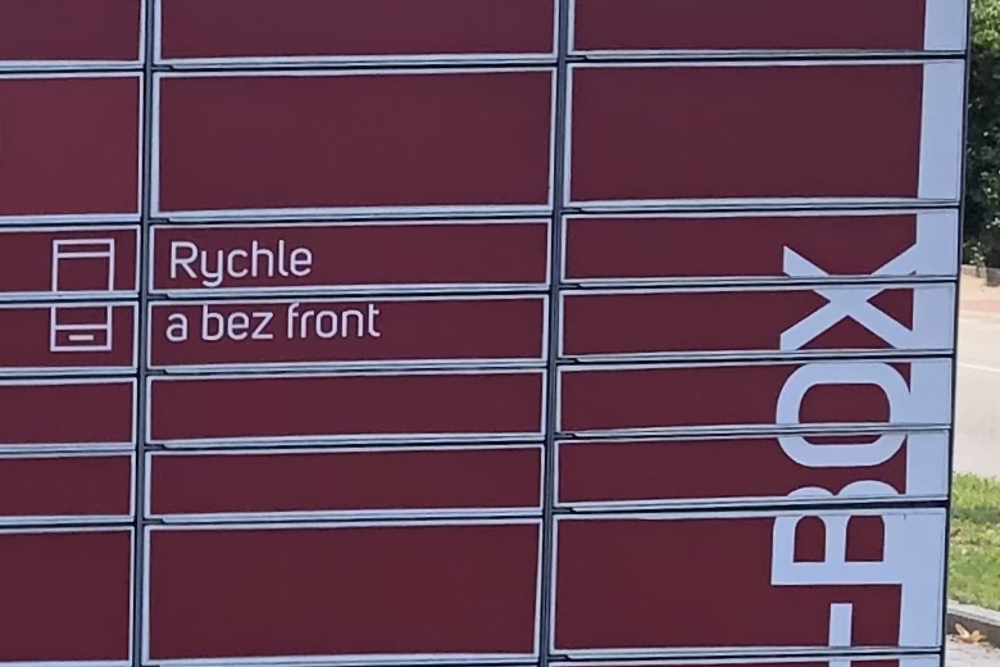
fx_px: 4083
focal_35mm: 147
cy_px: 818
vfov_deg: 9.2
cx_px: -603
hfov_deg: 13.0
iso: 20
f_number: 1.8
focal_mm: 3.99
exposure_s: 1/676
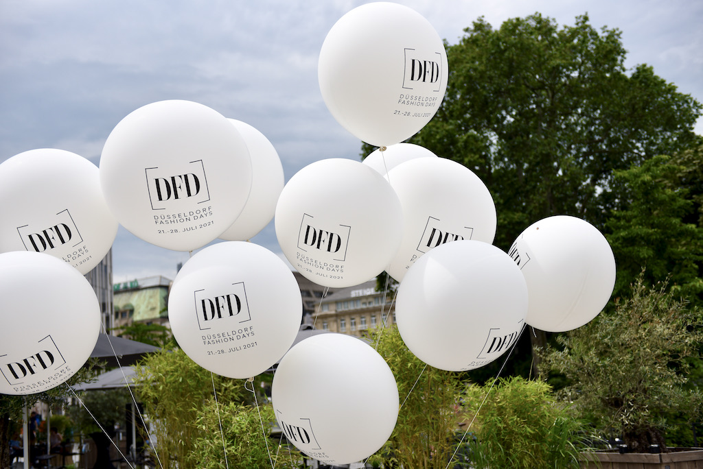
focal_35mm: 48
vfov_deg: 28.1
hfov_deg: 41.1
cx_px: 352
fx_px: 938
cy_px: 234
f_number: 2.8
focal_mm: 48
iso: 140
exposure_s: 1/4000
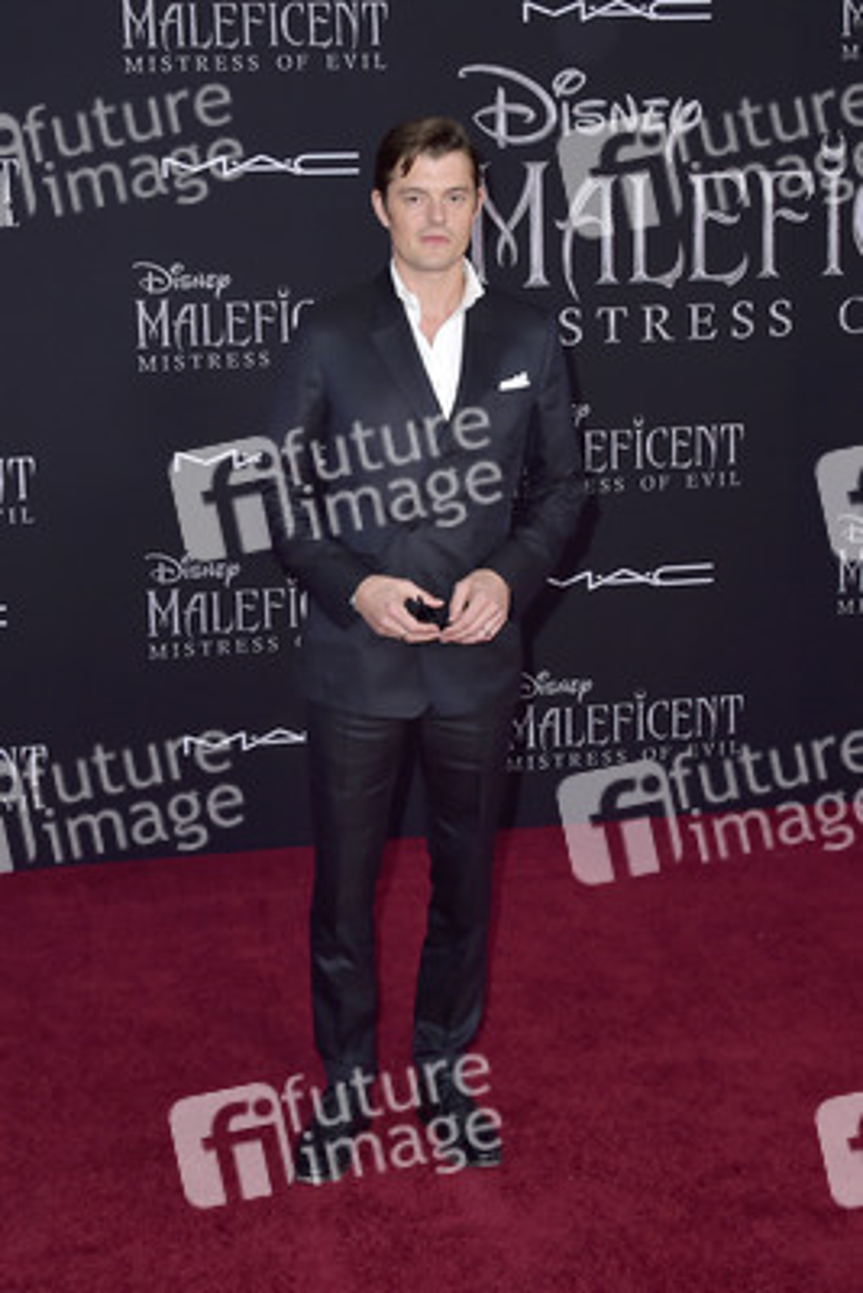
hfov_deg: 33.4
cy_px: 646
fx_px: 1437
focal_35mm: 40
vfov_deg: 48.4
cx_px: 432
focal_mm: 40
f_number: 7.1
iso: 400
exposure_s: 1/250
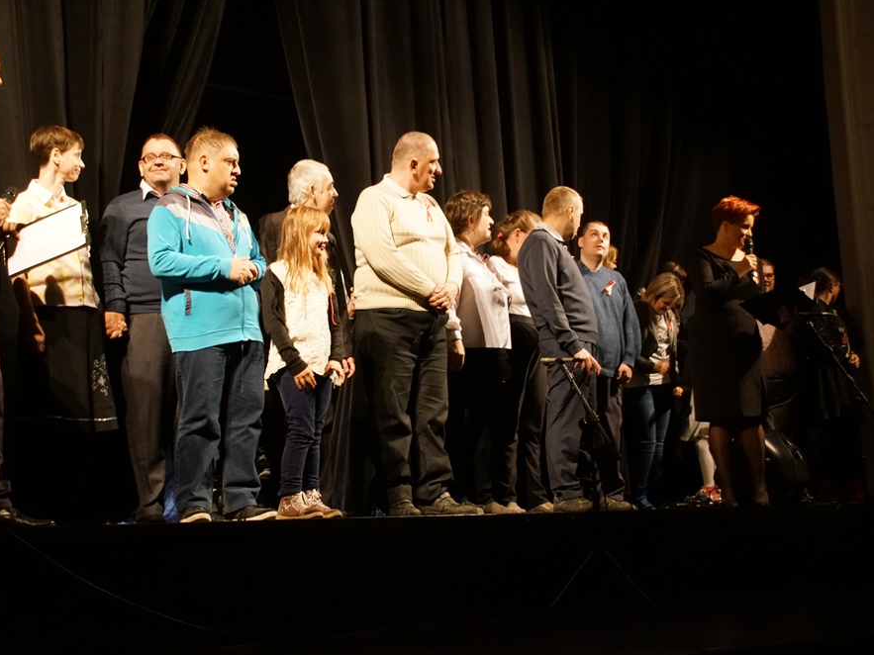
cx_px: 407
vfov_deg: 29.7
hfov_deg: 38.9
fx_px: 1237
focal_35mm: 49
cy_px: 327
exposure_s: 1/60
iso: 3200
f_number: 4.5
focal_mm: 30
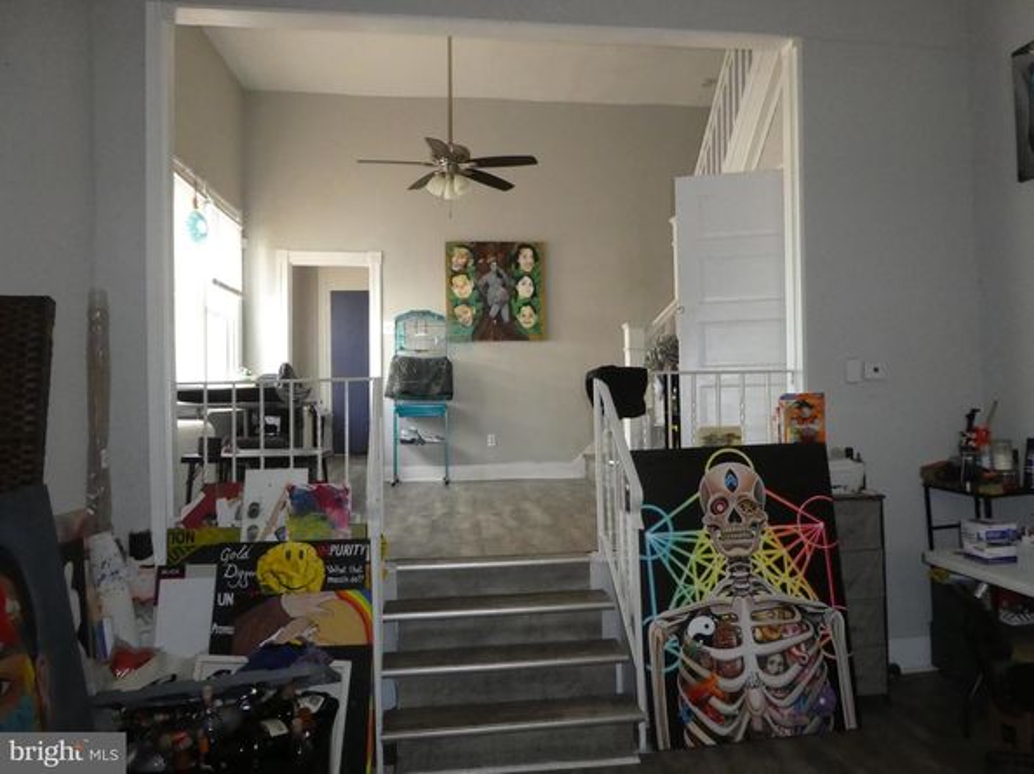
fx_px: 717
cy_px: 387
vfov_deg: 56.8
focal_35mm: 24
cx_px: 517
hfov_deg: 71.6
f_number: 3.3
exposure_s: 1/60
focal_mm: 4.3
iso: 800
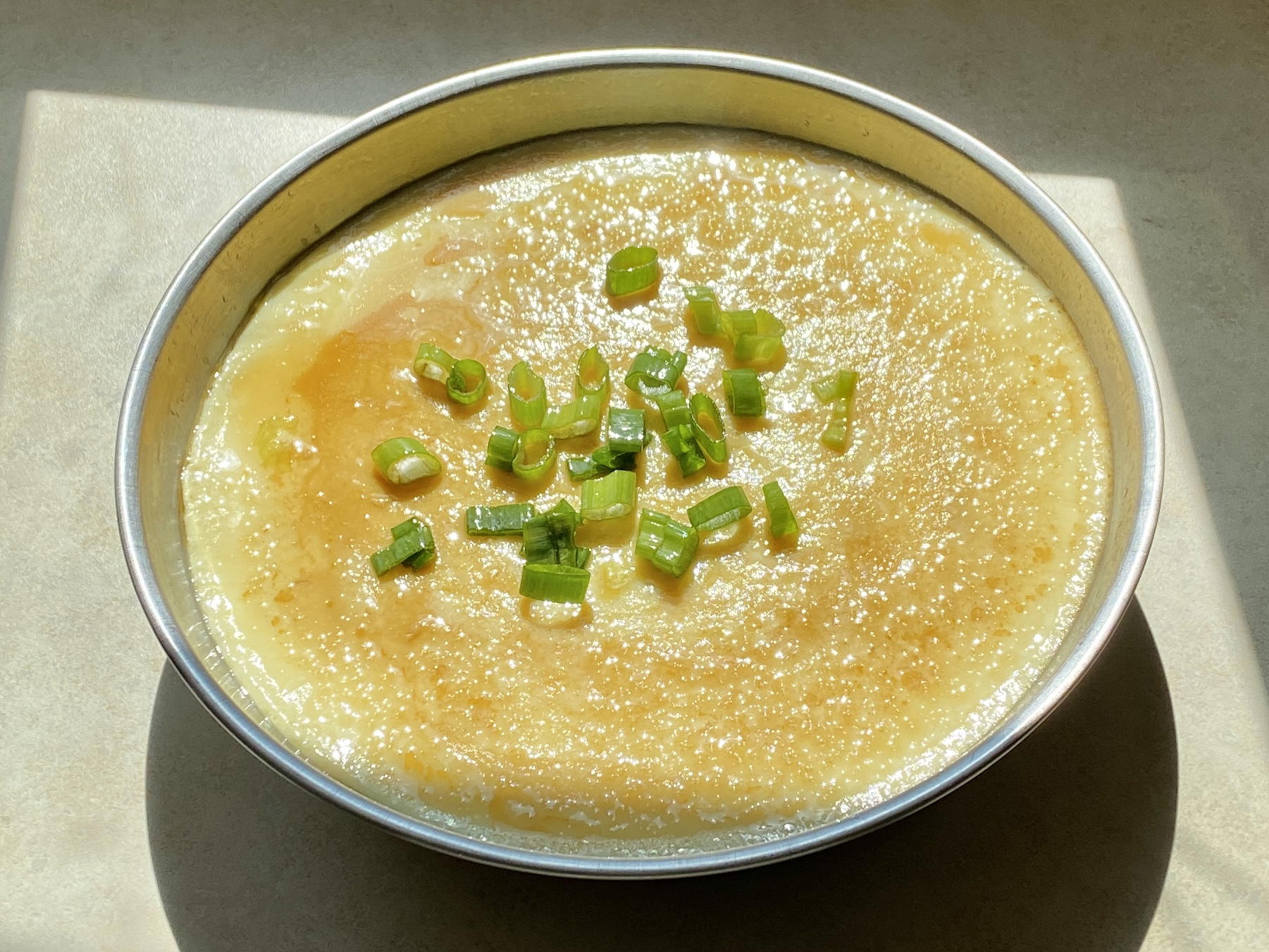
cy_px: 476
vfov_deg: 53.1
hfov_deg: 67.3
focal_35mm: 26
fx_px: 953
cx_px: 634
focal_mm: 4.25
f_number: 1.8
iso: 32
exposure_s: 1/1447
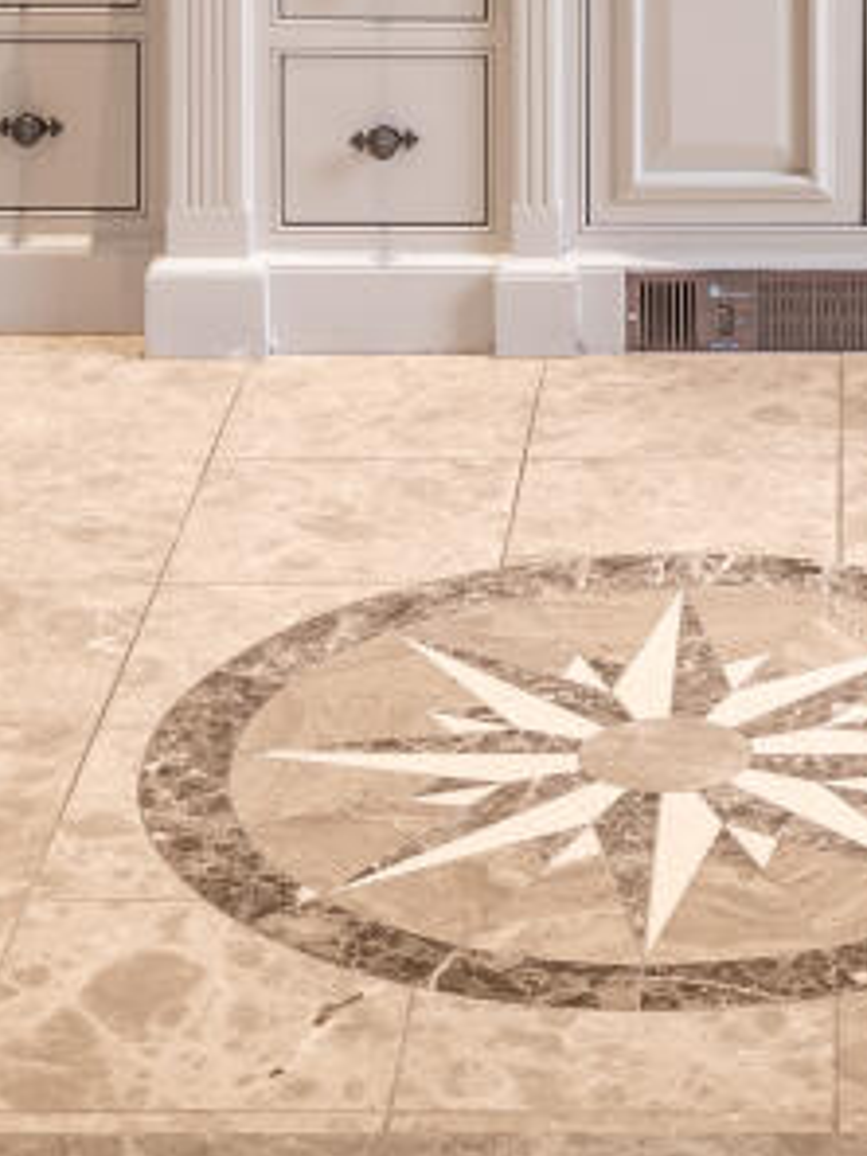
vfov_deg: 12.5
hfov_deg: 12.5
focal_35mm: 117
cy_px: -1769
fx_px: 3907
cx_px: 904
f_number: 9
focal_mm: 18
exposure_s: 1
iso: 80
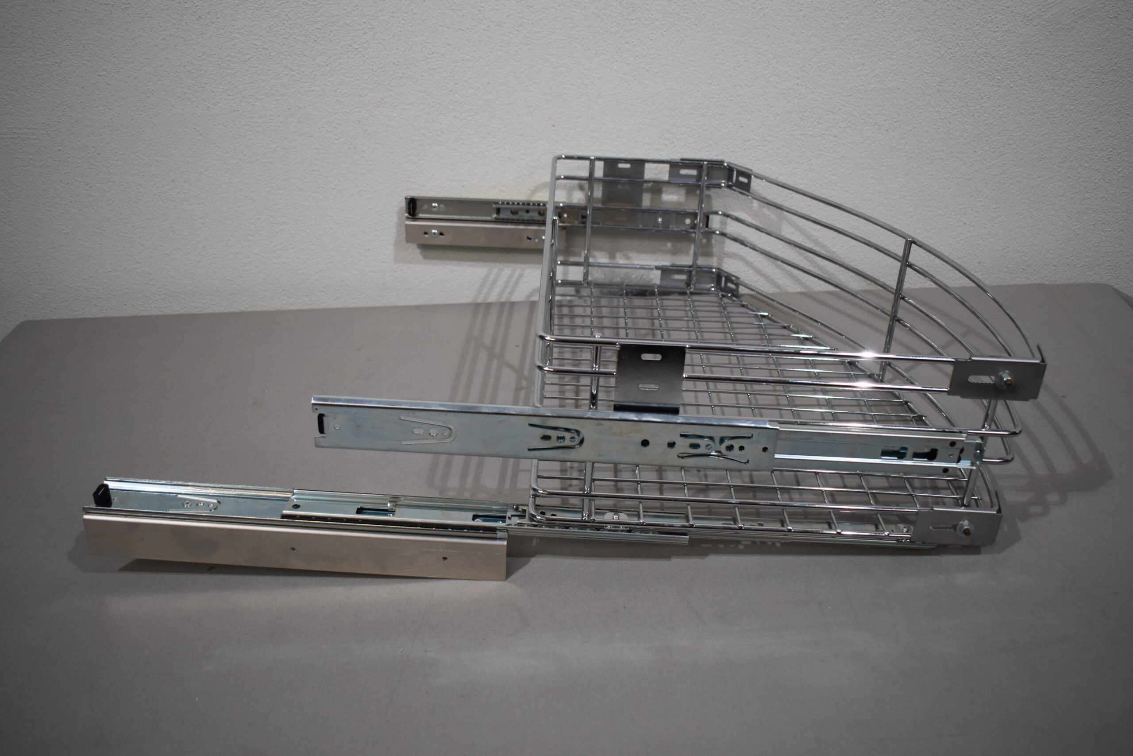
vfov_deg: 41.7
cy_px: 378
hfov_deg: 59.5
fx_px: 991
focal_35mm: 32
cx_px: 566
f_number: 3.8
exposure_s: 1/250
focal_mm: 21
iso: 400
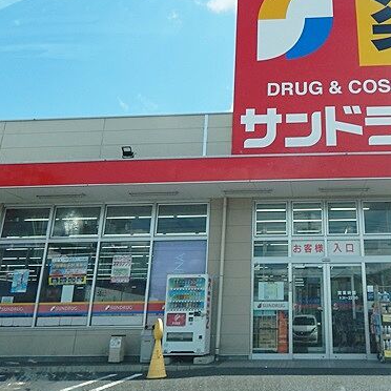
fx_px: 447
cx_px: 284
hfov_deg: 45.9
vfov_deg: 47.1
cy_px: 170
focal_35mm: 35
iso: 125
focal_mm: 4
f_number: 3
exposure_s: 1/1500
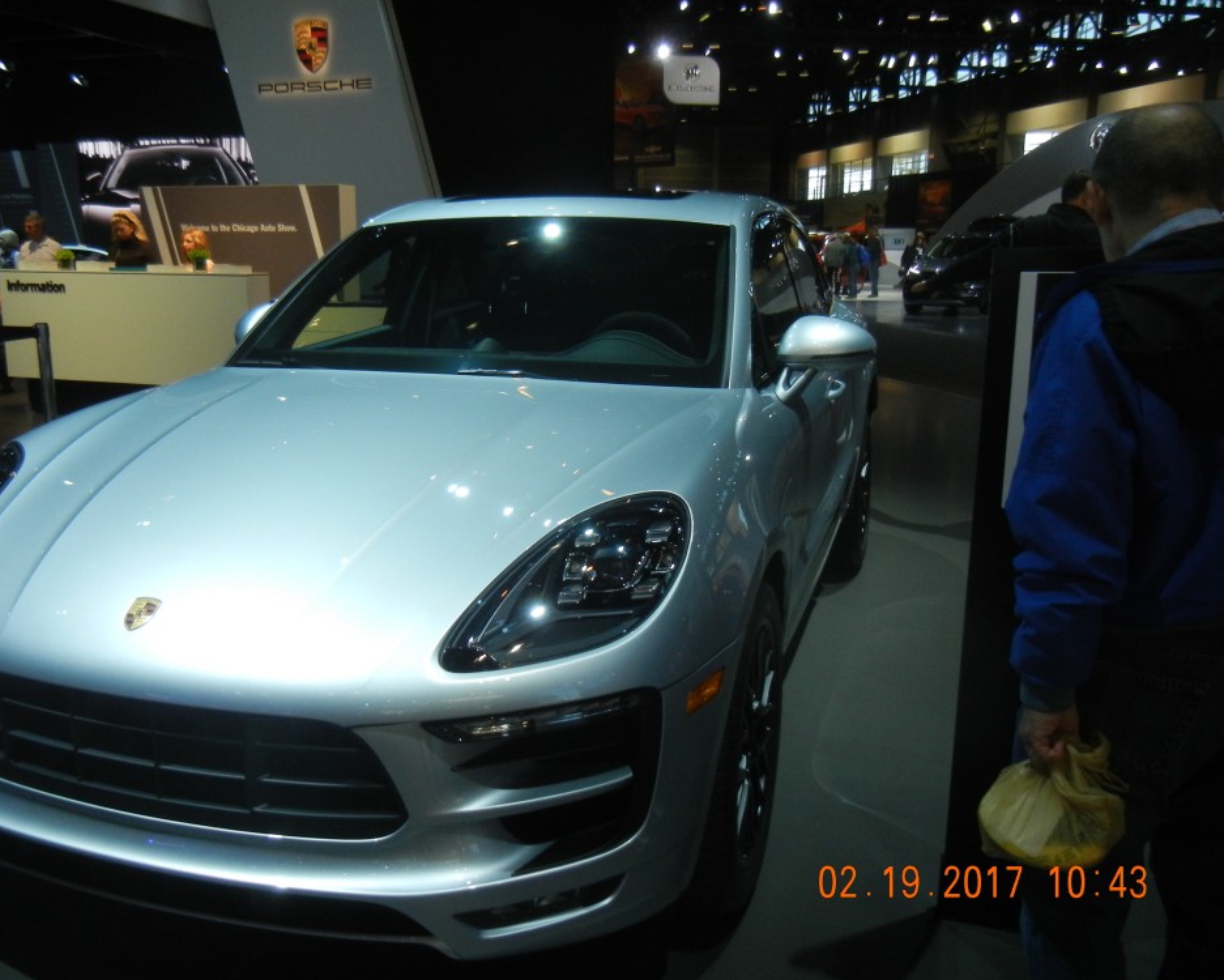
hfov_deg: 55.6
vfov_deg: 45.8
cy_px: 485
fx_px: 1159
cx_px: 560
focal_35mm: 32
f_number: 3.5
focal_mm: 5.4
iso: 408
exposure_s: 1/250
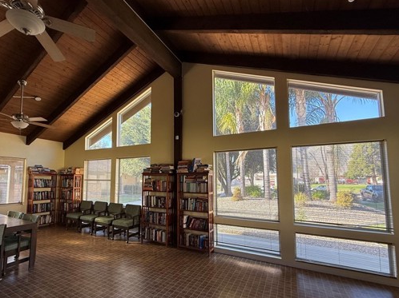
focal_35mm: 18
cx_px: 165
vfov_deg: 71.3
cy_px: 165
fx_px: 207
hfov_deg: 87.0
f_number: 2.2
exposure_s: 1/129
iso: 64
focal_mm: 2.22
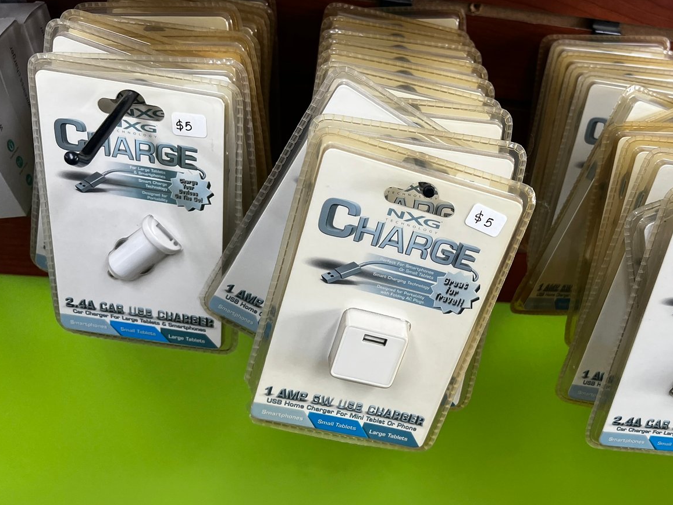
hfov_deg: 53.2
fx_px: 661
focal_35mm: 34
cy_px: 260
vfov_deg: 41.8
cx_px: 433
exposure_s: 1/120
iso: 100
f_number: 1.5
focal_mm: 5.7
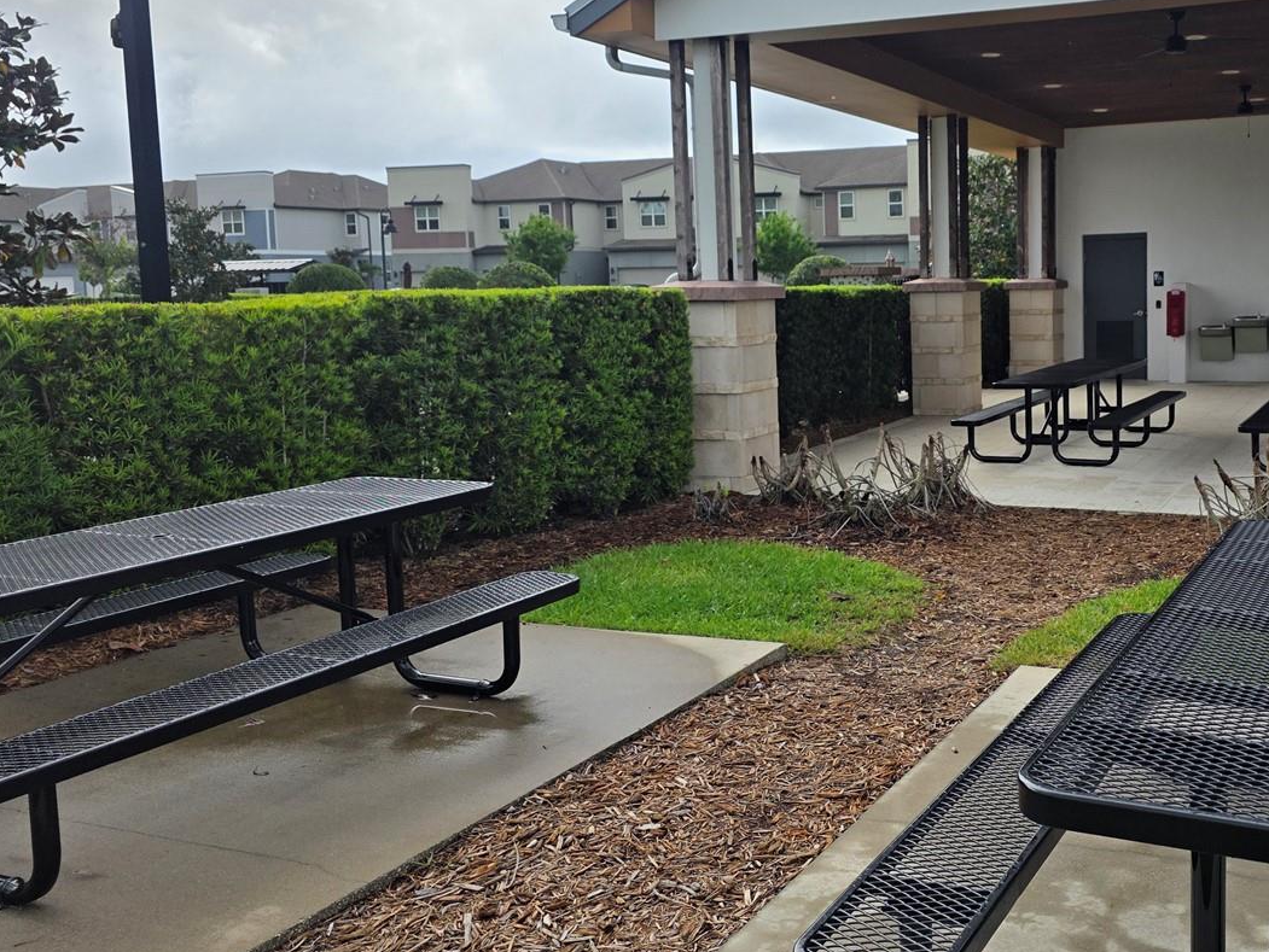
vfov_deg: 40.7
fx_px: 1284
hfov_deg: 50.8
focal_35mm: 35
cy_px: 427
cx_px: 922
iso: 80
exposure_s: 1/6809
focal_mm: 6.3
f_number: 1.7
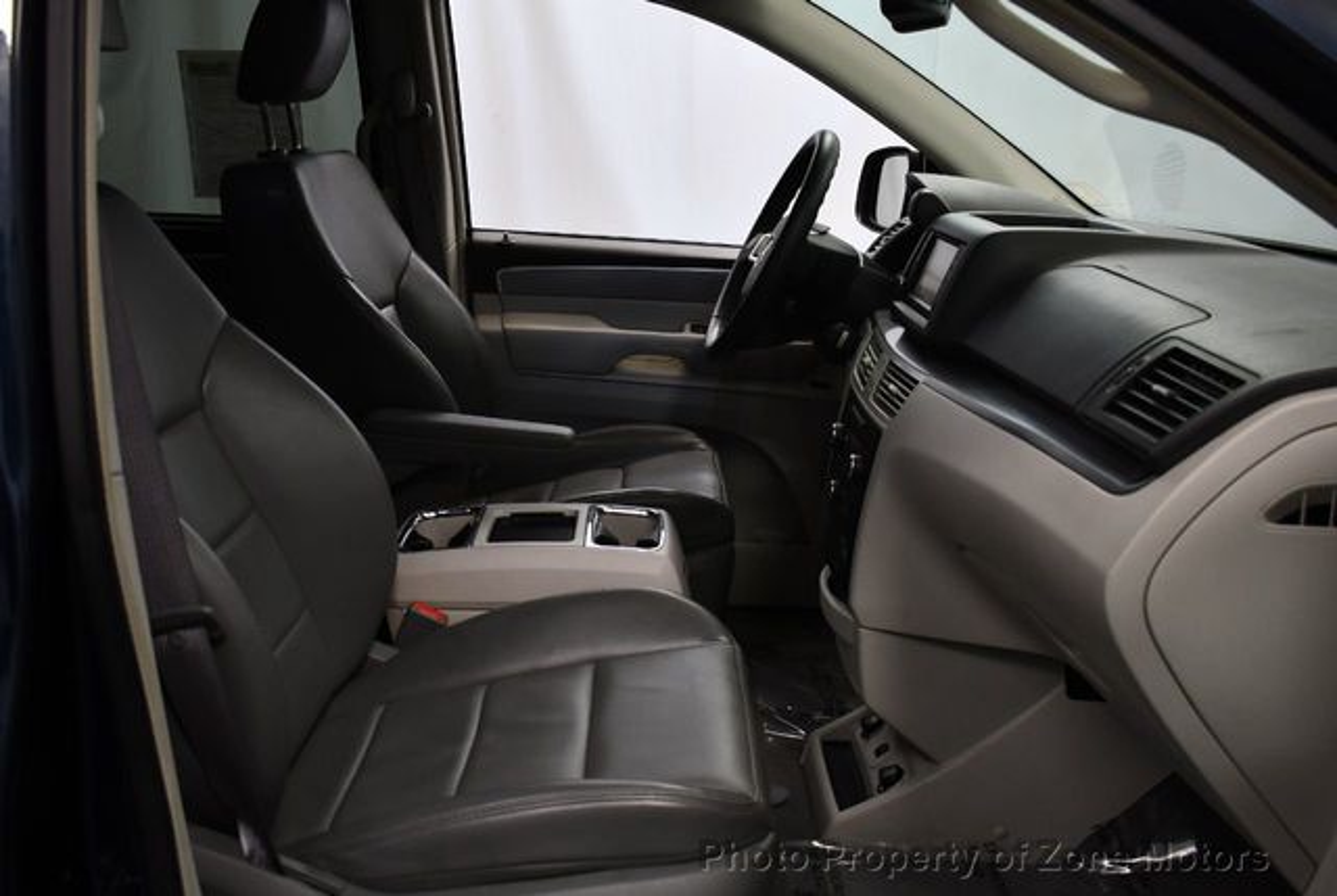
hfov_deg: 53.1
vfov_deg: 37.0
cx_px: 668
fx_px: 1339
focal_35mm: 36
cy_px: 448
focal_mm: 18
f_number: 3.5
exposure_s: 1/160
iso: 800
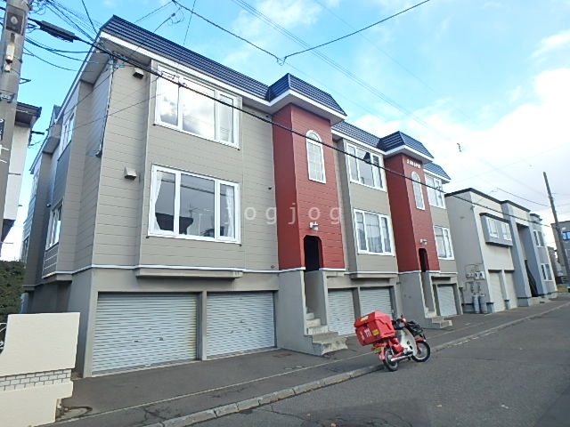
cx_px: 285
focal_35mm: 21
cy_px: 214
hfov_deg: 79.0
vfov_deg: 63.4
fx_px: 346
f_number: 3.5
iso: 125
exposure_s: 1/320
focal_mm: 3.7
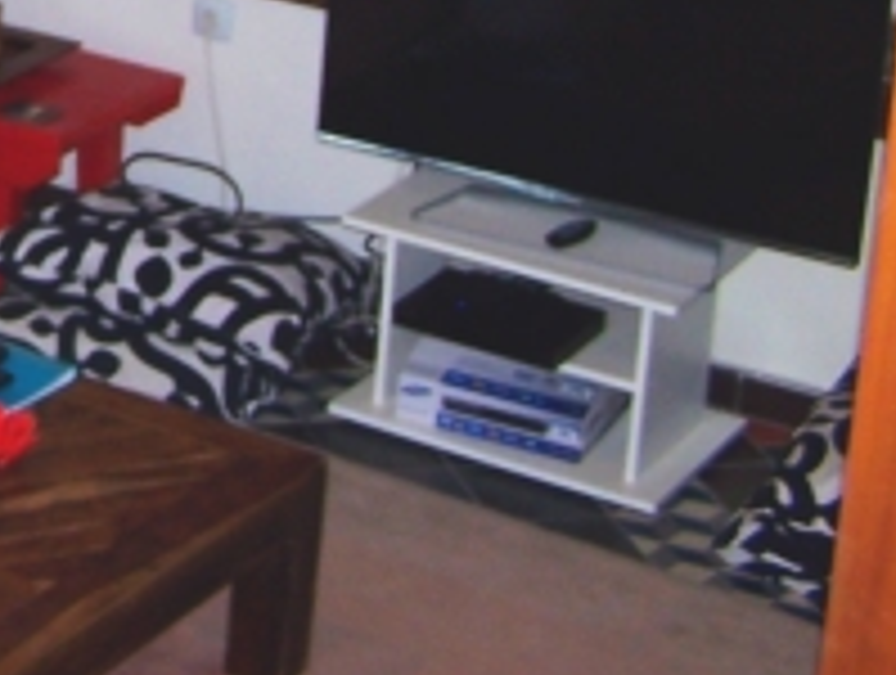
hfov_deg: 15.4
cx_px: -248
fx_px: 3164
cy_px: -230
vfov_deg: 11.8
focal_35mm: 122
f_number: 2.8
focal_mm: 6.3
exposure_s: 1/60
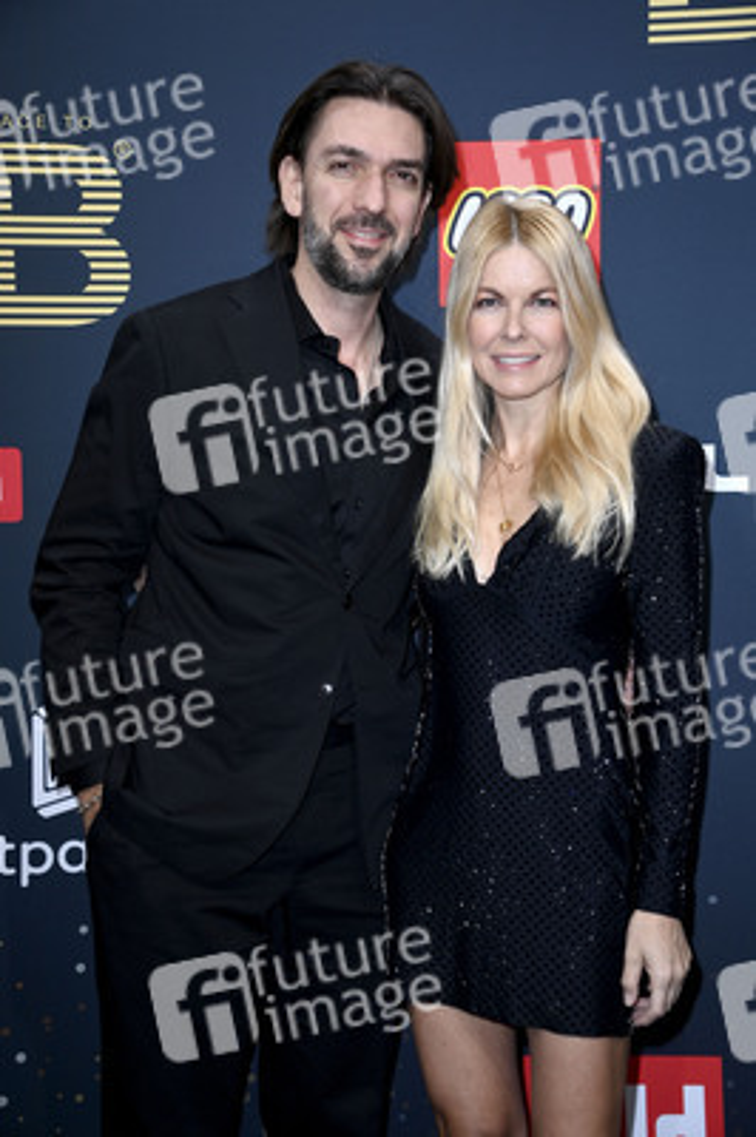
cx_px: 378
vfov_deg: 29.7
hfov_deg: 20.0
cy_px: 568
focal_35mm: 68
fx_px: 2146
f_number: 5.6
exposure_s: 1/250
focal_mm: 68
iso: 320
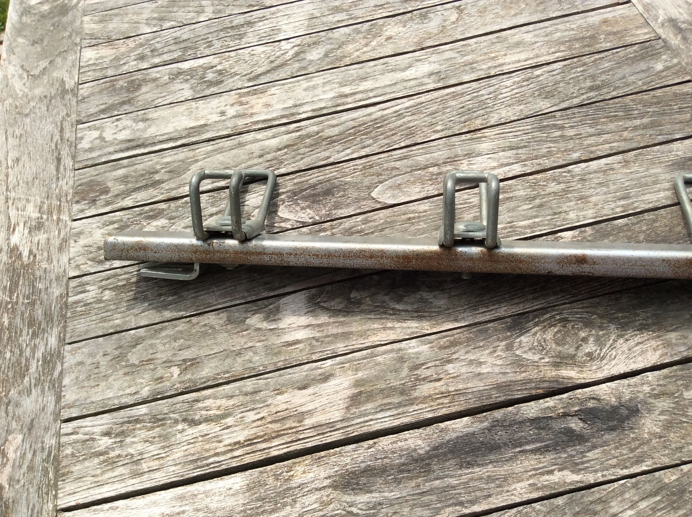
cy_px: 258
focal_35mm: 32
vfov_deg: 44.1
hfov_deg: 56.9
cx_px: 346
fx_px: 639
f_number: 2.4
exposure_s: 1/1217
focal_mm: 3.3
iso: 32
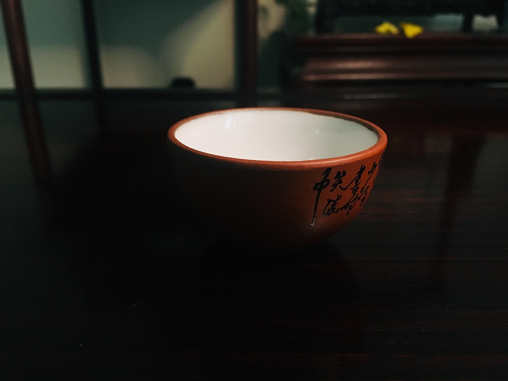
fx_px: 426
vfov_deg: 48.2
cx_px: 254
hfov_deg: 61.7
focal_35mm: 29
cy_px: 190
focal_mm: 4.15
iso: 200
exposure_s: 1/25
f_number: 2.2
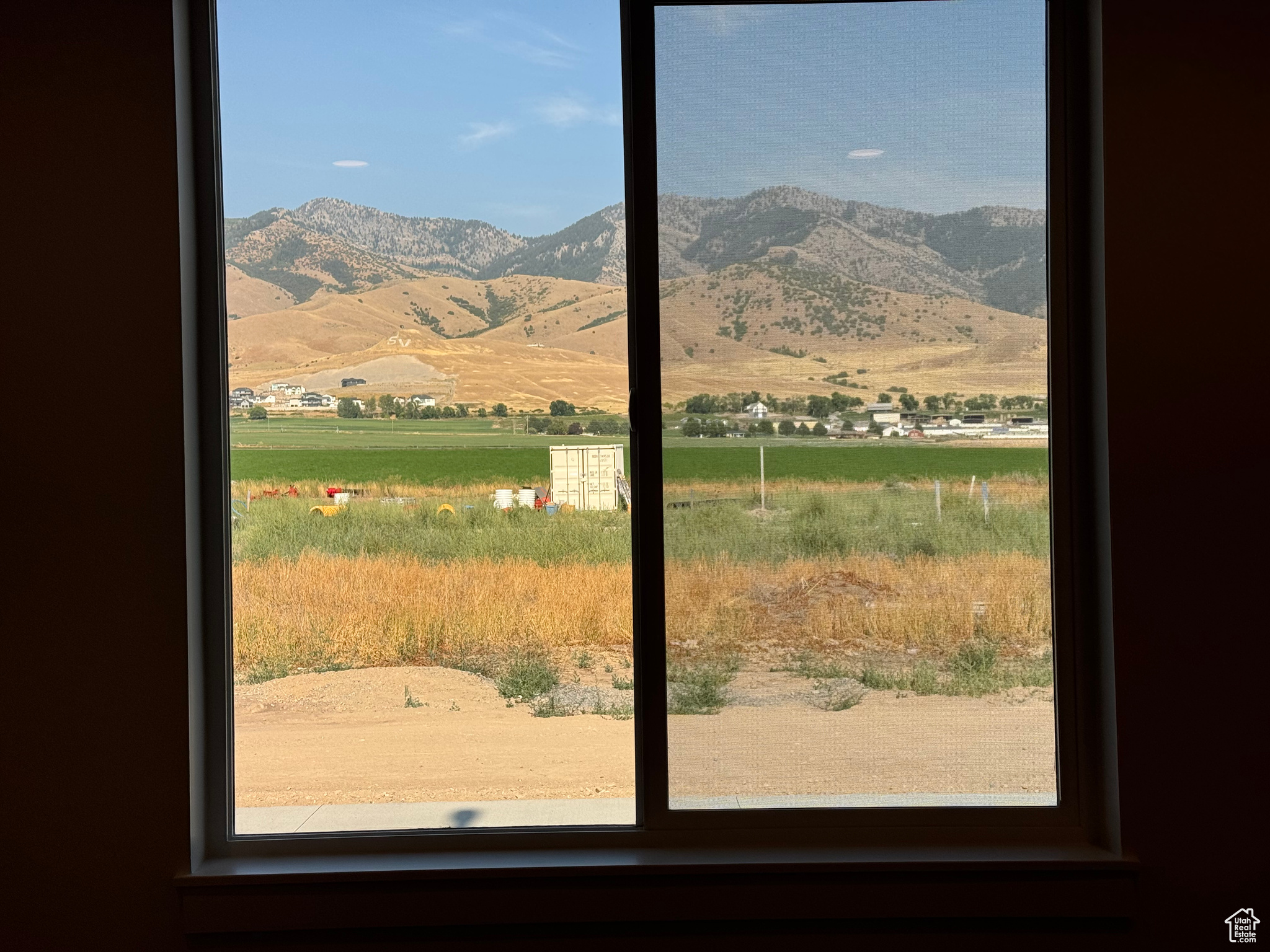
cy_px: 476
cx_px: 635
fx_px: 1761
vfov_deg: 30.3
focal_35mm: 48
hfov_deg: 39.7
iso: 64
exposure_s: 1/2833
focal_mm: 6.76
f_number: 1.78
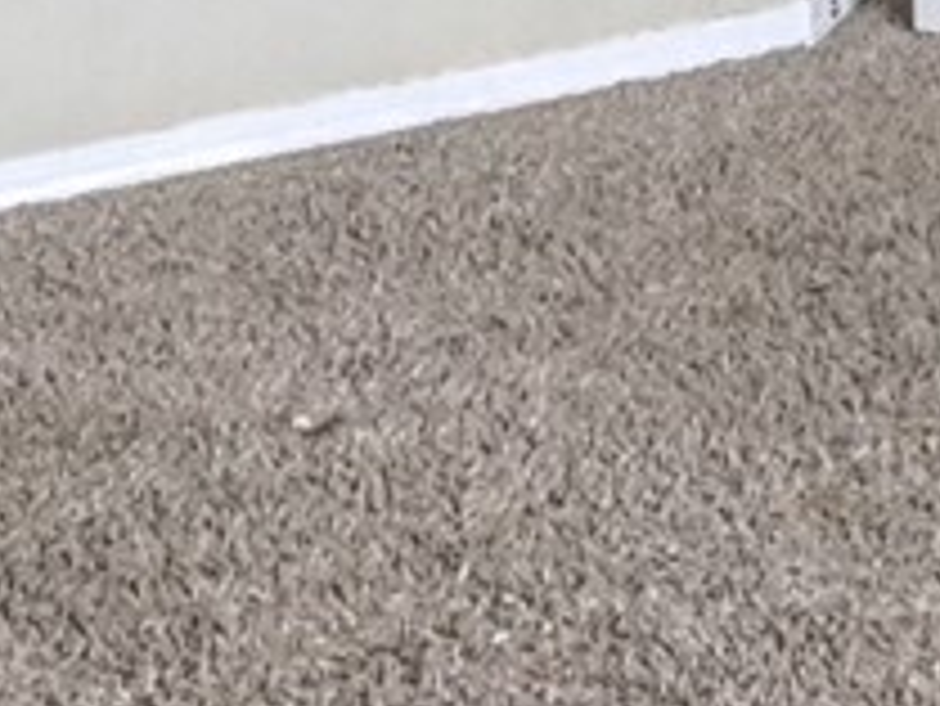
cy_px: -870
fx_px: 3179
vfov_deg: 11.1
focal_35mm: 117
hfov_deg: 15.5
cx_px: 1423
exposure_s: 1/8
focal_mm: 10
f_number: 11
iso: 3200
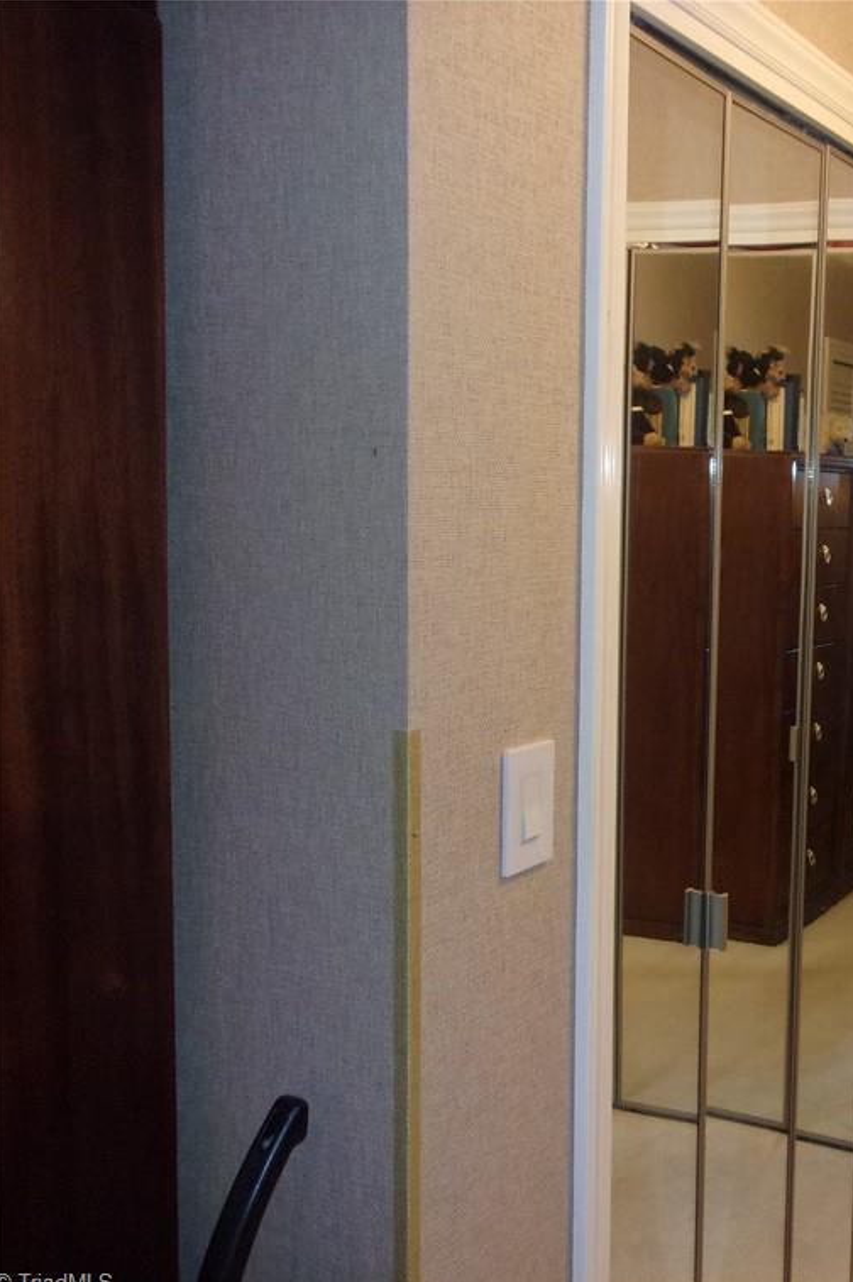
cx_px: 858
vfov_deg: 50.7
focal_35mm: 38
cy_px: 649
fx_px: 1352
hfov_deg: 32.2
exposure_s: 1/34
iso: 200
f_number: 3
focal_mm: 4.9
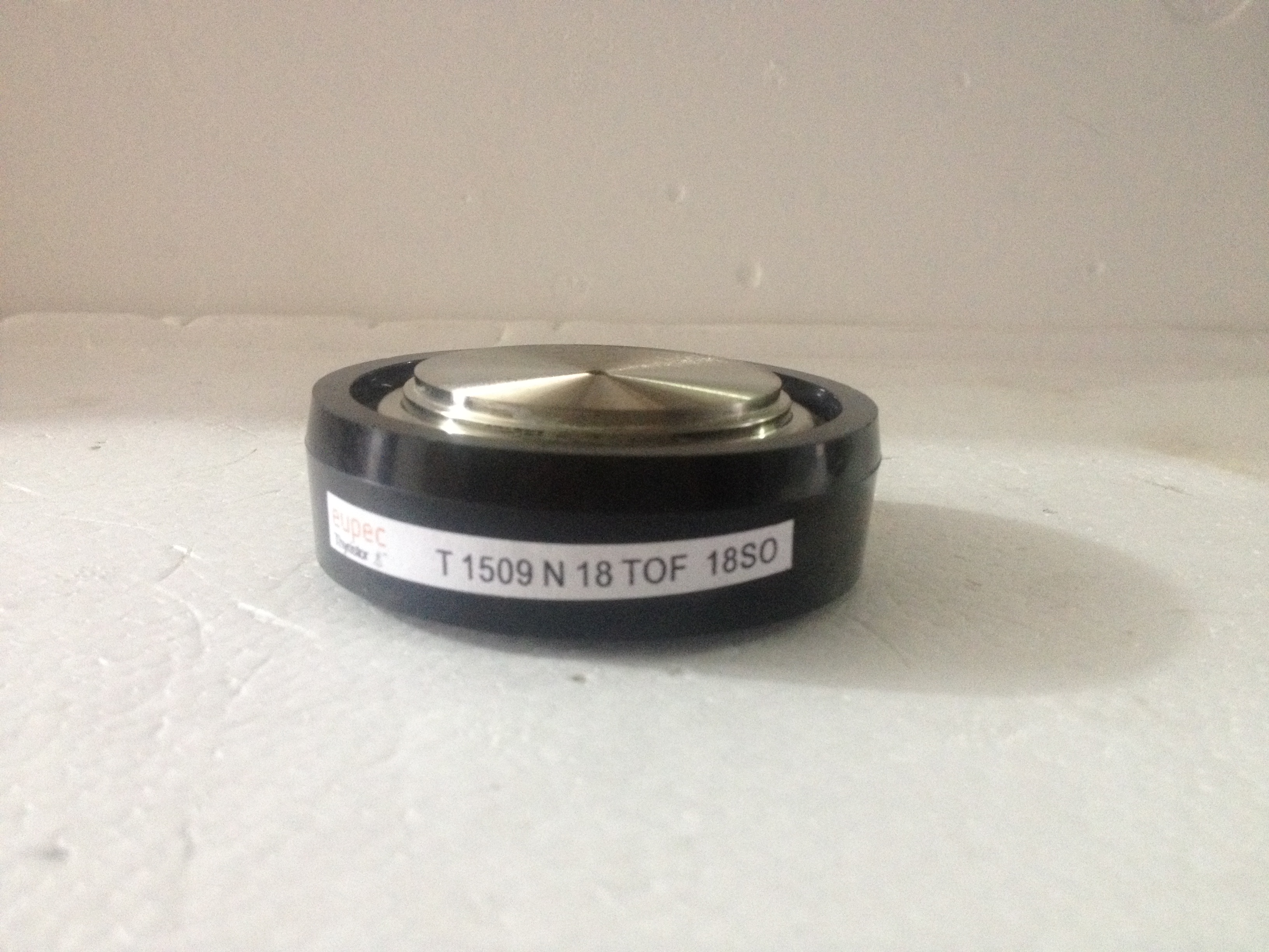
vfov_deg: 40.7
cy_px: 476
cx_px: 634
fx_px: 1283
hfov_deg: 52.6
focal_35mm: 35
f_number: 2.4
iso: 320
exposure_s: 1/20
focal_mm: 4.28
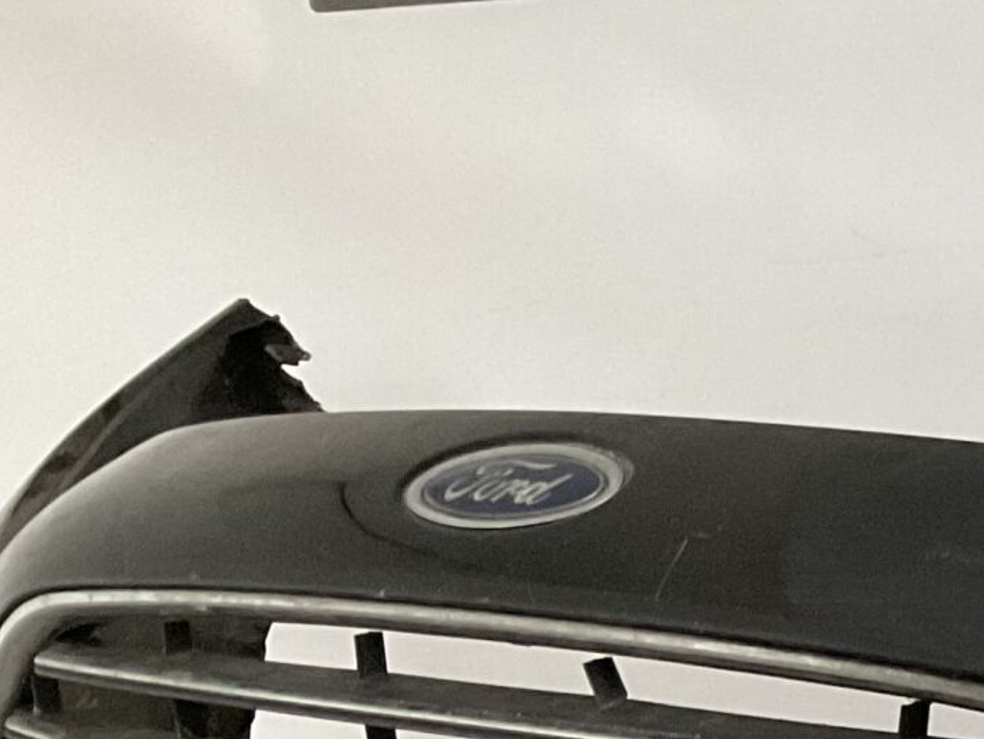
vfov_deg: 12.8
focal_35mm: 108
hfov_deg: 15.9
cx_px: 1680
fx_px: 3072
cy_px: 1180
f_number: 1.8
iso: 320
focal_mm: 3
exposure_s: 1/60
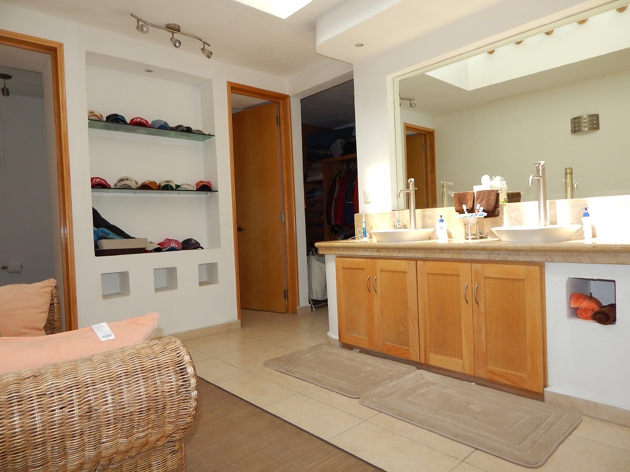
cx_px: 315
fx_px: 419
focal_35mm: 23
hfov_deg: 73.9
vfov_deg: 58.9
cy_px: 236
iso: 125
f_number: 3
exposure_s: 1/400
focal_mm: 4
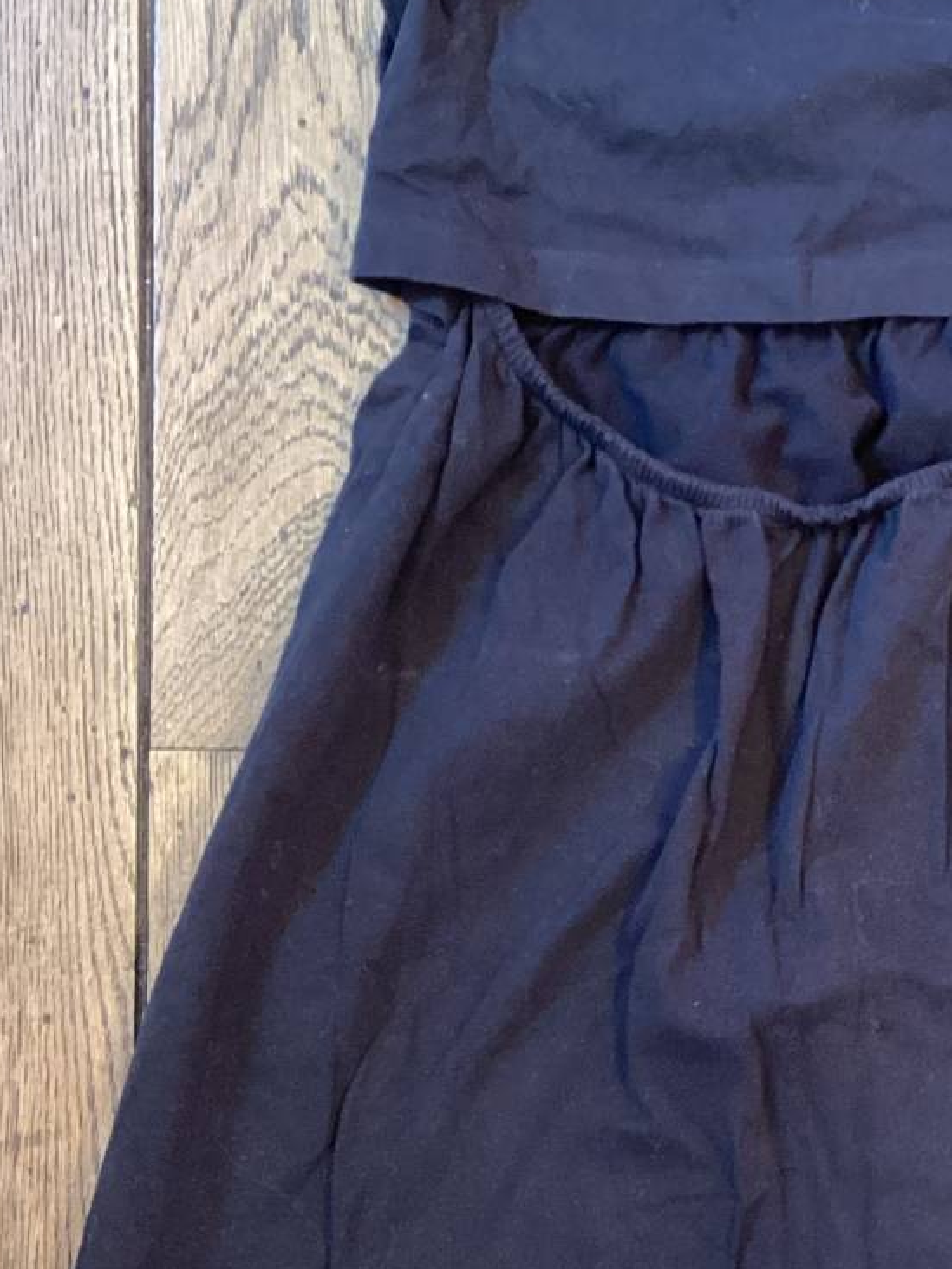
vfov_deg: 26.9
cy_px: 808
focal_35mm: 72
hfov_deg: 20.0
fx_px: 2640
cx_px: 868
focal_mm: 3.3
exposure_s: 1/50
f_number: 2.4
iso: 250
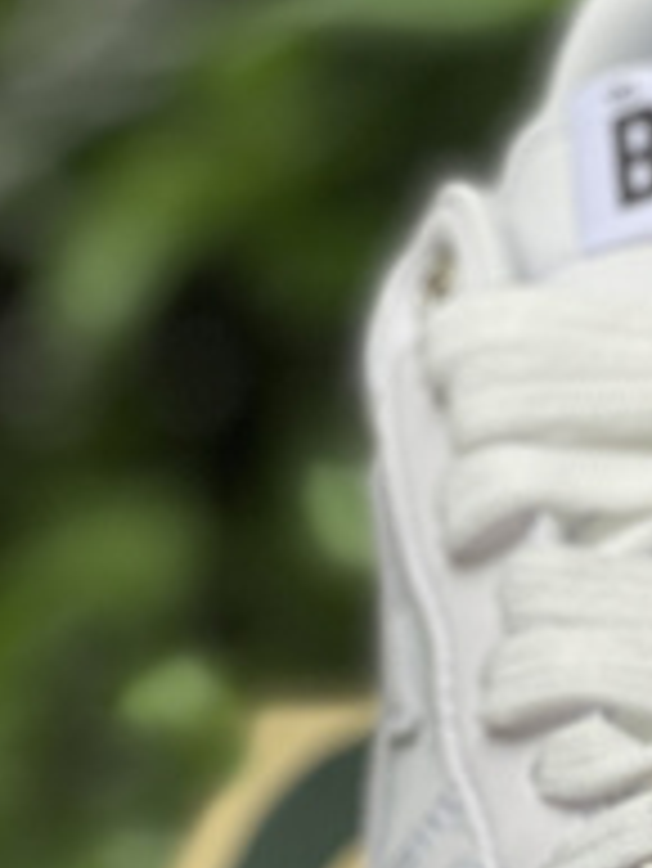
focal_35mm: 245
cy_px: 942
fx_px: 6146
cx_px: 1371
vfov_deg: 8.0
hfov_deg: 5.9
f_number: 2.2
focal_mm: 7.5
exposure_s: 1/121
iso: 25
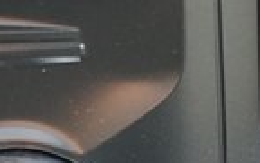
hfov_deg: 11.6
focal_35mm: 172
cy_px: 213
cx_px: 401
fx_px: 1219
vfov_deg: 7.5
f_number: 4
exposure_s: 1/60
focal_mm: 38
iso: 800
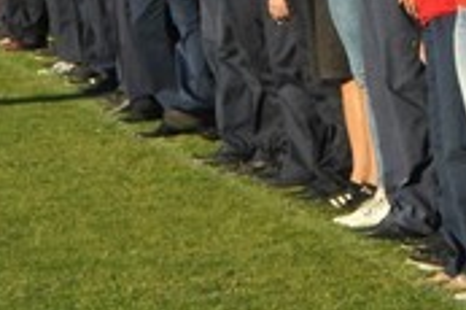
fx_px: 5418
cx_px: 498
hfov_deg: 4.9
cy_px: -19
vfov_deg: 3.3
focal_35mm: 419
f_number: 16
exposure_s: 1/1000
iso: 1600
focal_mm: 90
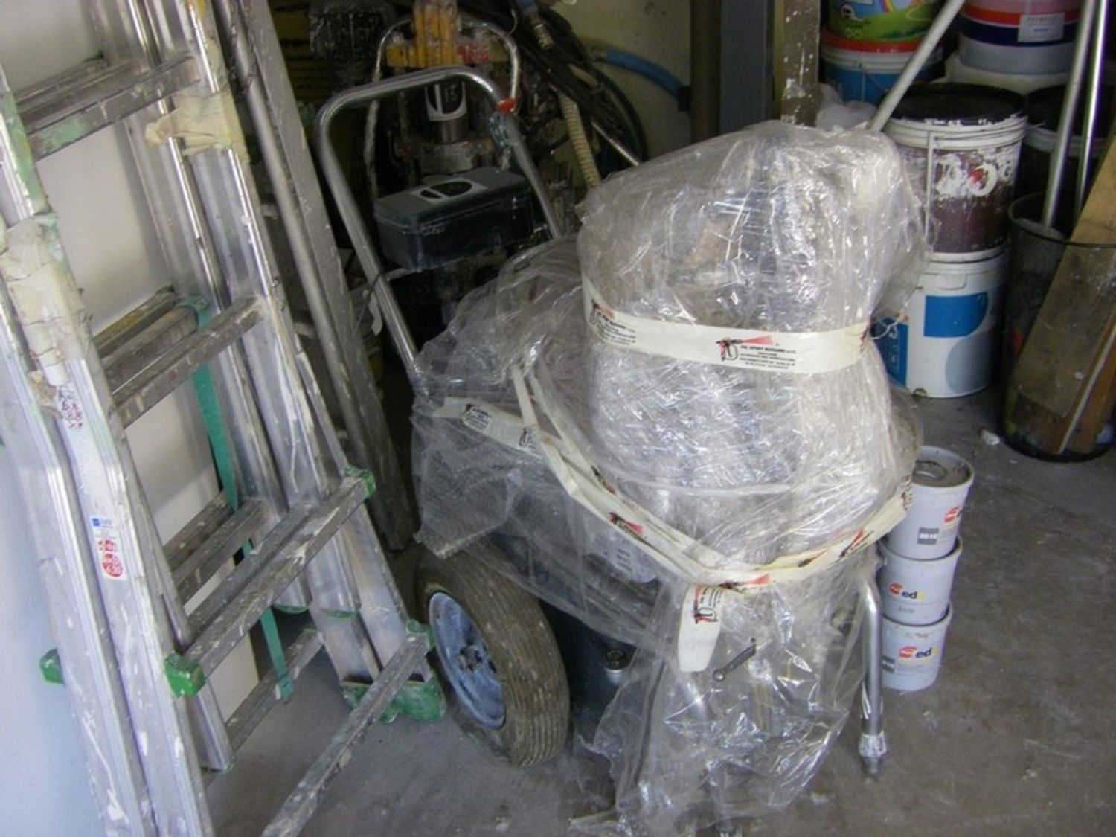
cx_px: 558
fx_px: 1354
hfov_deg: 44.8
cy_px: 418
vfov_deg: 34.3
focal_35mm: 42
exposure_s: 1/50
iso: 320
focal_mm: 6.9
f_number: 3.5
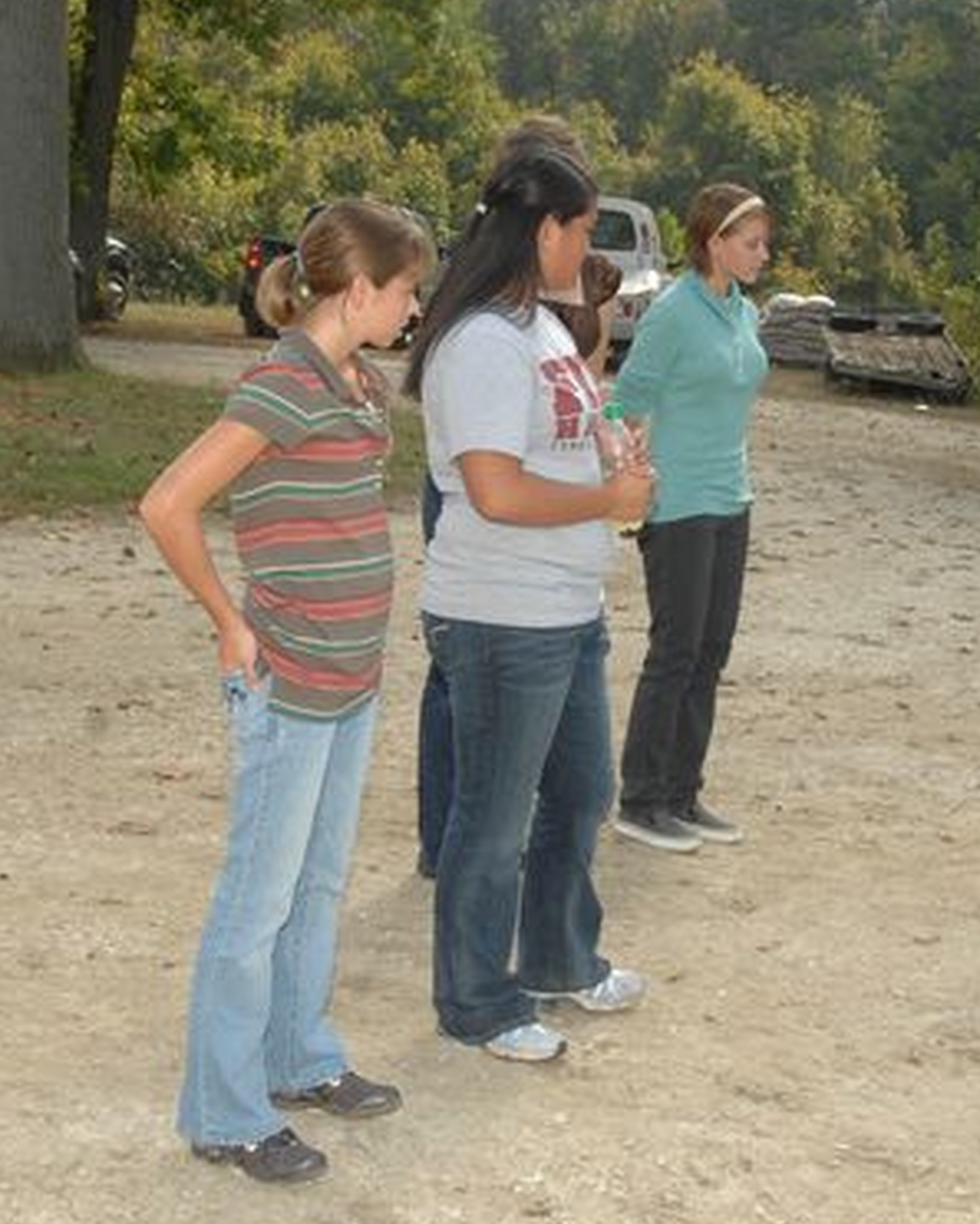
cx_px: 518
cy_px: 546
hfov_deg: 24.2
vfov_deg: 30.0
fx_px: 2283
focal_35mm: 63
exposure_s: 1/200
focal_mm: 26
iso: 250
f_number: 8.5
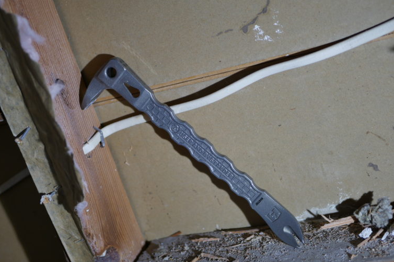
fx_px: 580
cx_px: 197
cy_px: 138
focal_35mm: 53
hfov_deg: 37.5
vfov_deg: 25.5
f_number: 1.7
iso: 200
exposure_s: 1/250
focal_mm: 25
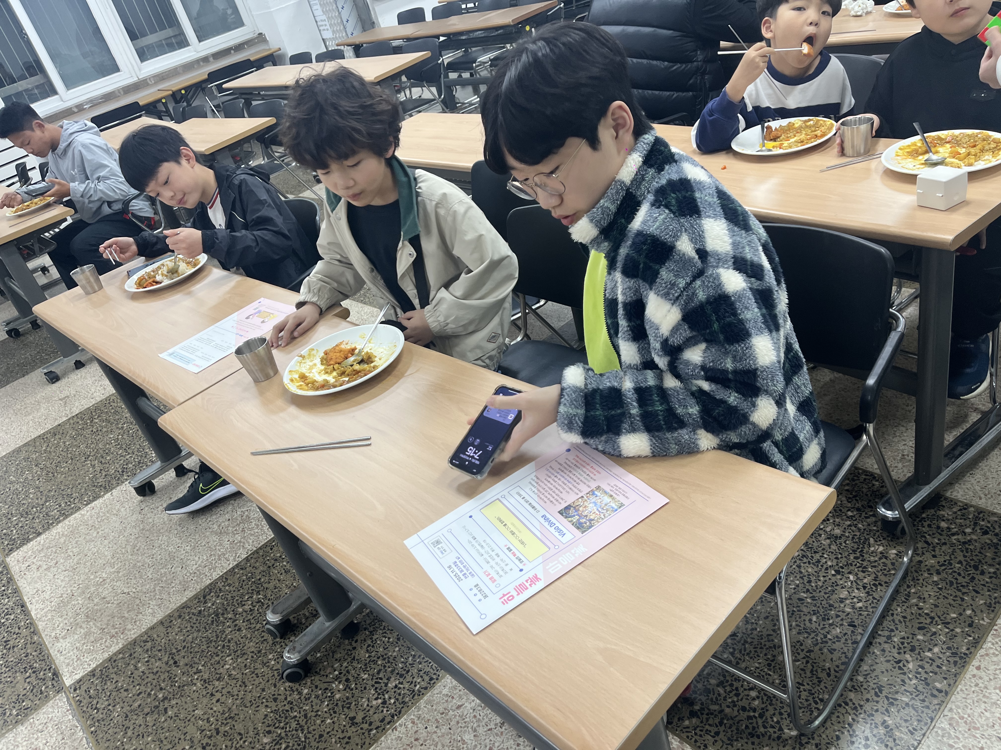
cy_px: 375
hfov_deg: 67.3
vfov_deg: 53.1
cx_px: 500
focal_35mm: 26
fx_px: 752
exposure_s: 1/60
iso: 80
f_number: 1.6
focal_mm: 5.1
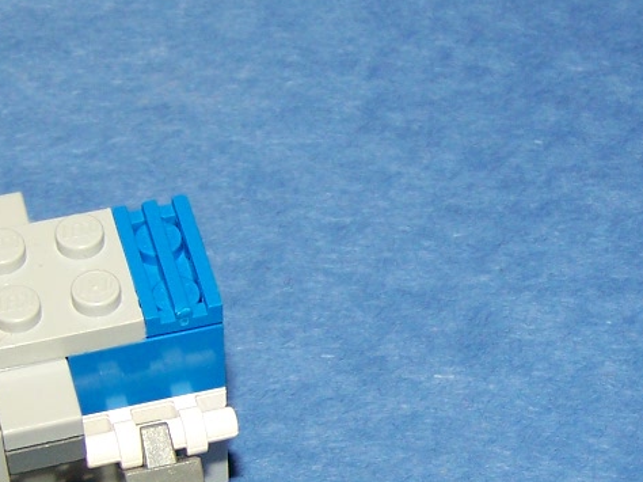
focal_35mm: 120
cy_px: 444
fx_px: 2228
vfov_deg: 12.2
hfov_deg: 16.2
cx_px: 593
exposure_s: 1/60
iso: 80
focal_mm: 6.3
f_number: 2.8
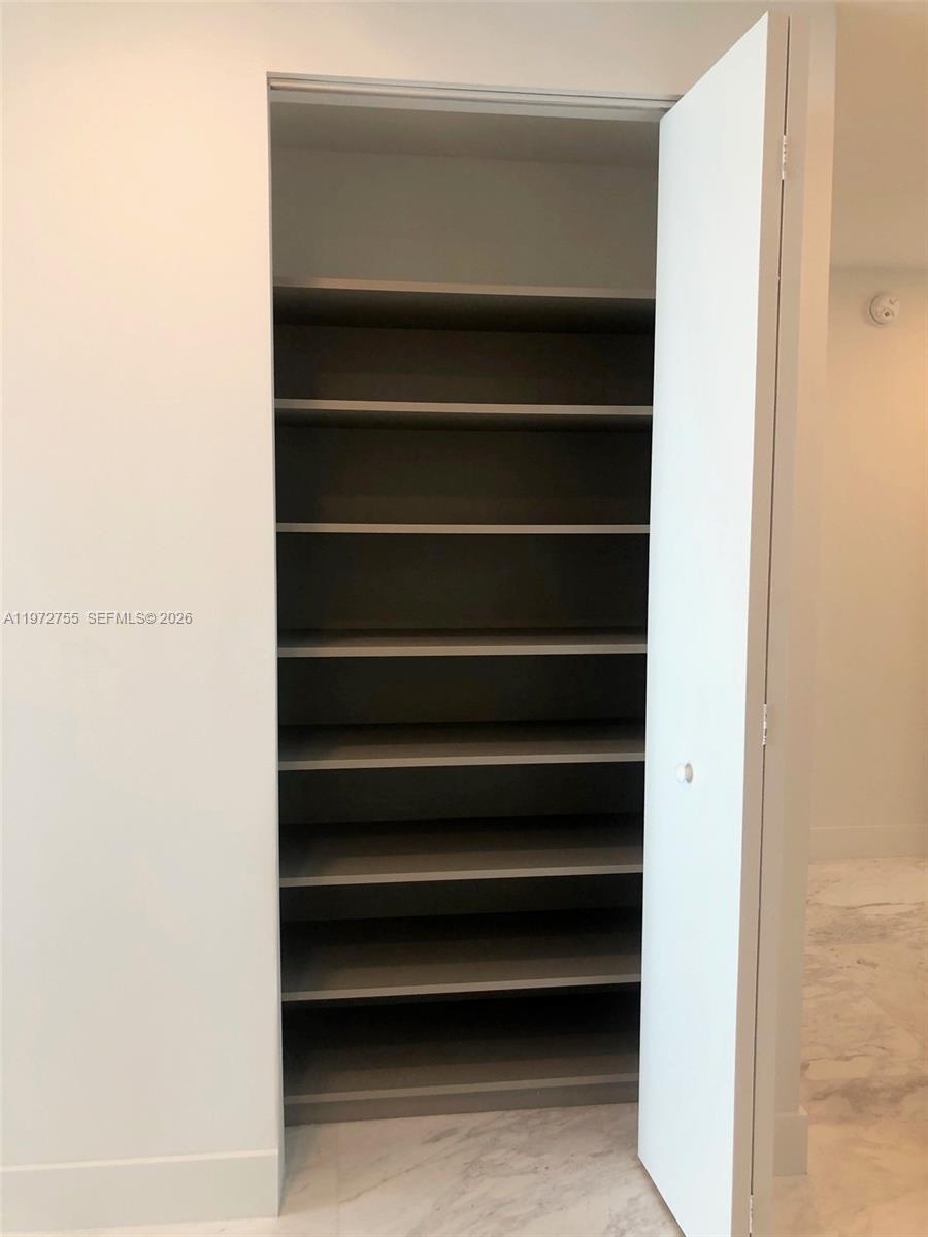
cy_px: 618
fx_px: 1001
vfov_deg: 63.4
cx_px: 464
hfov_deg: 49.7
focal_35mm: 28
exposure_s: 1/30
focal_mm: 4
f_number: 1.8
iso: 25
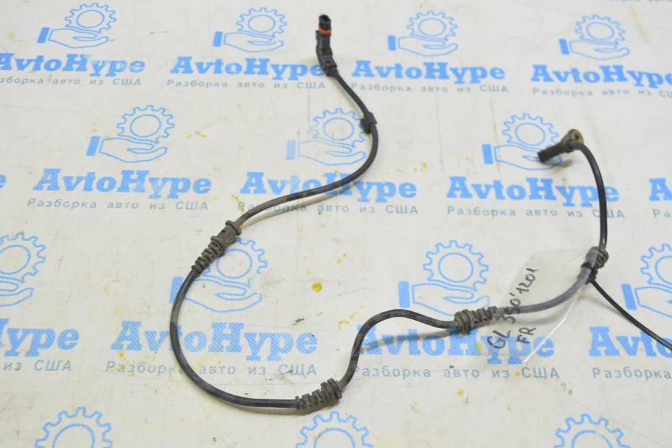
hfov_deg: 48.5
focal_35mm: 40
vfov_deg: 33.4
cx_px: 335
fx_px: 746
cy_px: 227
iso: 400
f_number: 5.6
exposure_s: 1/20
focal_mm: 26
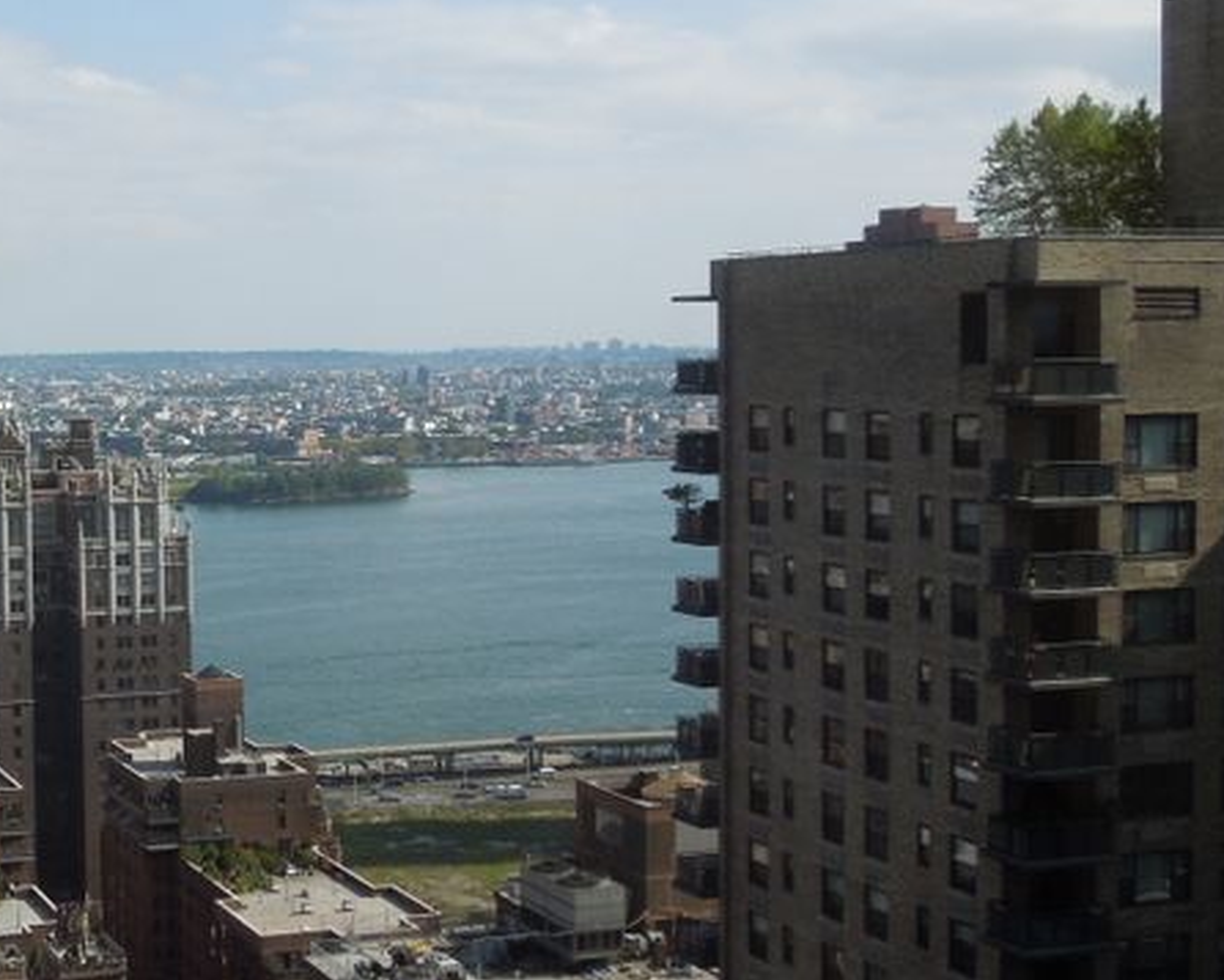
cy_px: 458
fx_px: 2029
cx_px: 91
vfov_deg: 27.1
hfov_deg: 31.7
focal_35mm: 56
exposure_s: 1/1250
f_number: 3.3
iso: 100
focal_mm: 4.5
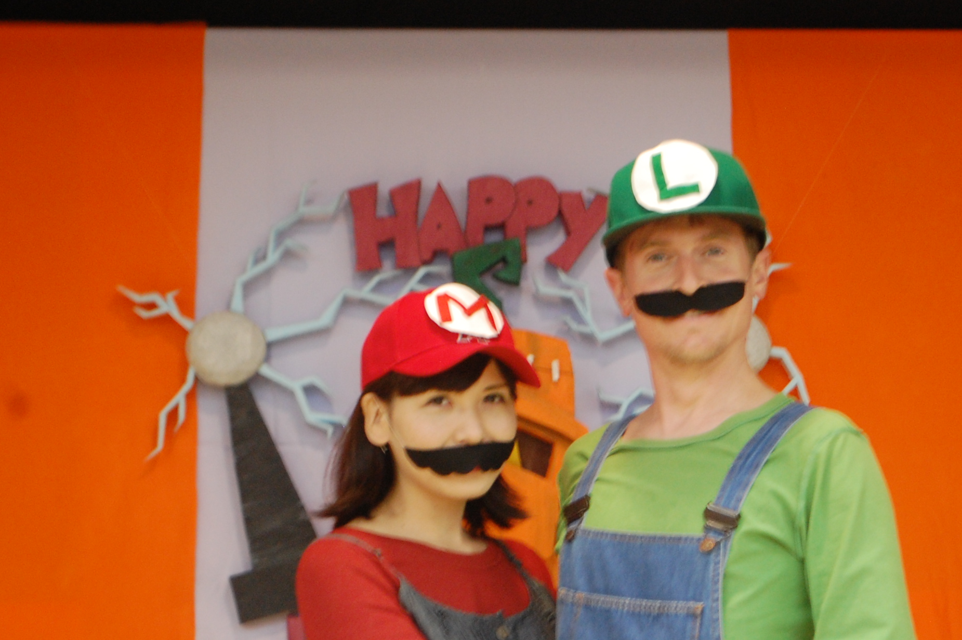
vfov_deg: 11.6
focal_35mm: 117
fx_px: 3124
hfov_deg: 17.4
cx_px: 668
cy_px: 515
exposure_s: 1/8
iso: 800
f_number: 5.6
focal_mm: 48
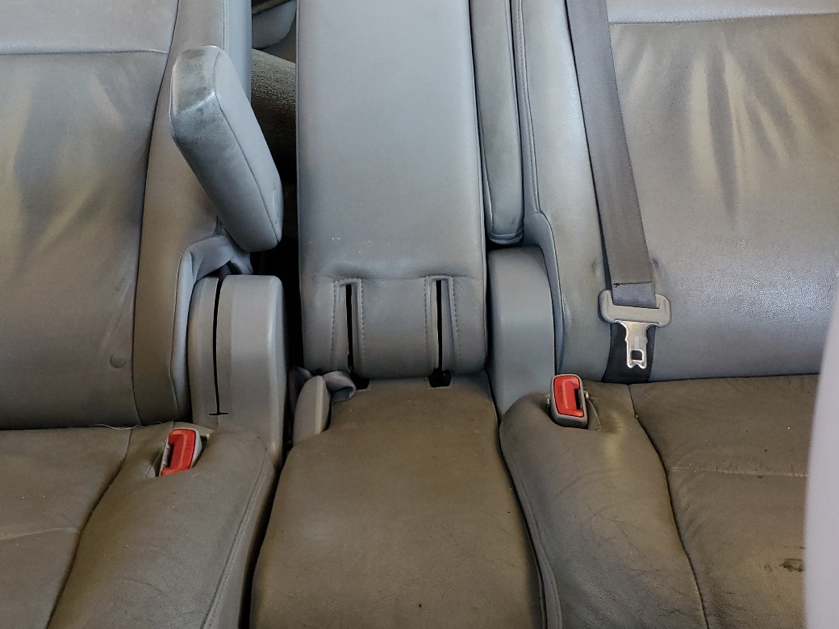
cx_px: 399
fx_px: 969
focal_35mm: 40
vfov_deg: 35.1
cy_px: 152
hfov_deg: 46.8
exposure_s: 1/60.2
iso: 148
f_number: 1.5
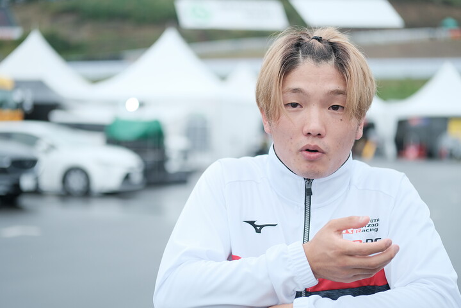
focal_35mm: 75
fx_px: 960
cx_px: 230
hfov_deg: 27.0
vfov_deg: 18.2
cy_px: 154
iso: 320
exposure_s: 1/1000
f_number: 2
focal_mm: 50
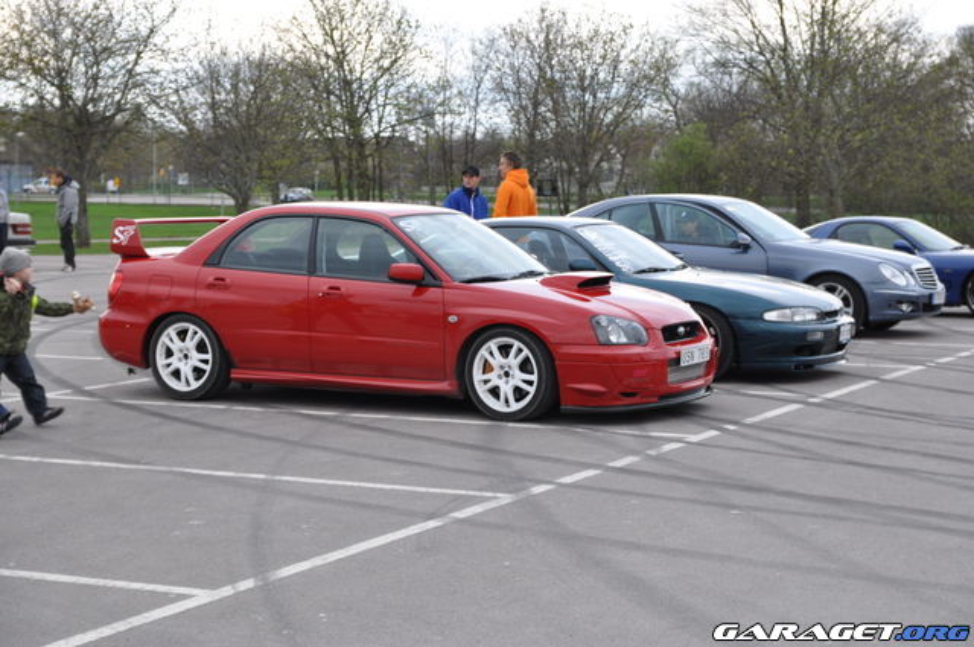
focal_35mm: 75
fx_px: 2027
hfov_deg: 27.0
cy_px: 324
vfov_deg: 18.1
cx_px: 487
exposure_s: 1/80
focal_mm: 50
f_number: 4.5
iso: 400
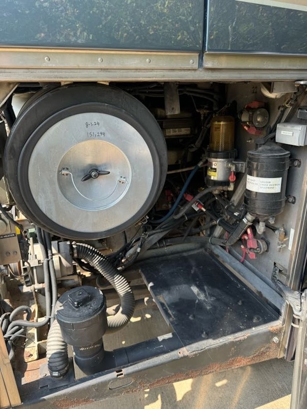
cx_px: 154
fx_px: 284
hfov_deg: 56.8
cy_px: 204
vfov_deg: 71.6
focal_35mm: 24
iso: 80
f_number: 1.78
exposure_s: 1/304
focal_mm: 6.76
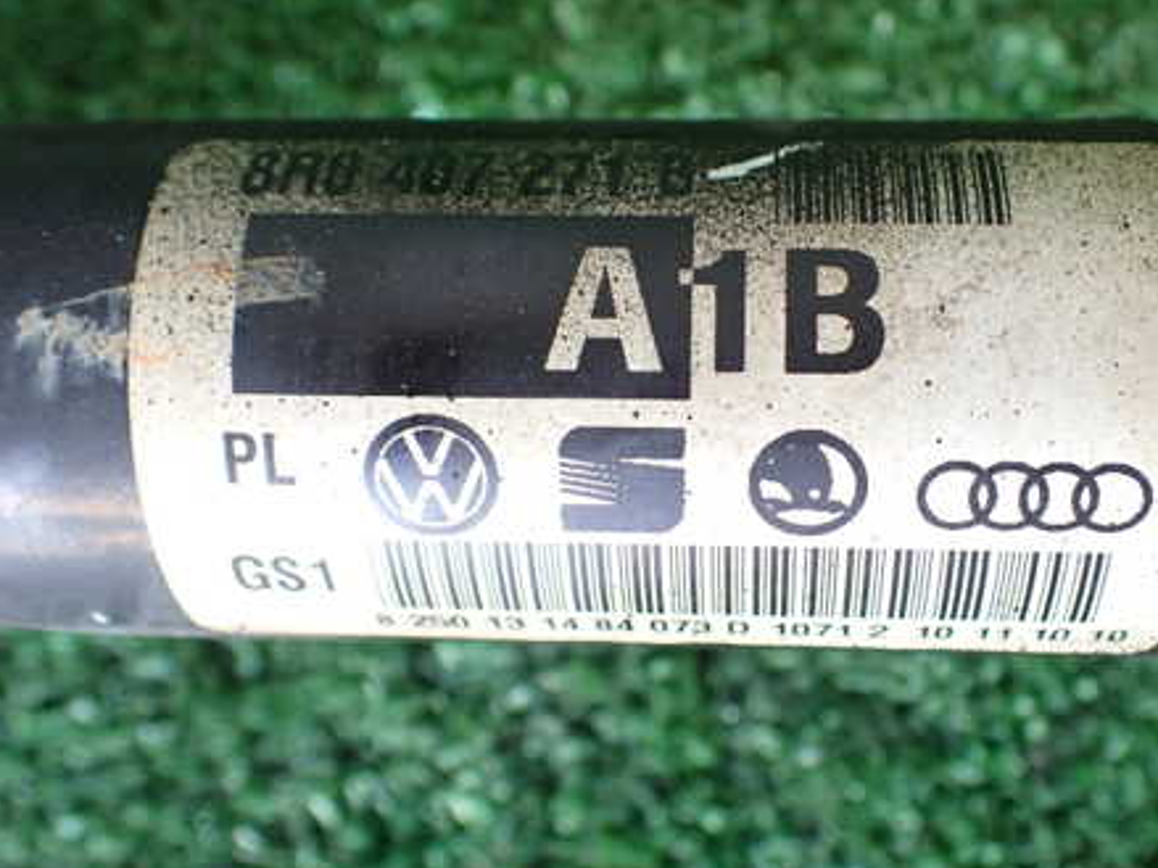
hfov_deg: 45.6
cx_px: 686
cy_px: 443
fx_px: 1371
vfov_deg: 35.1
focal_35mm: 41
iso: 500
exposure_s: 1/125
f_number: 2.3
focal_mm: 5.4
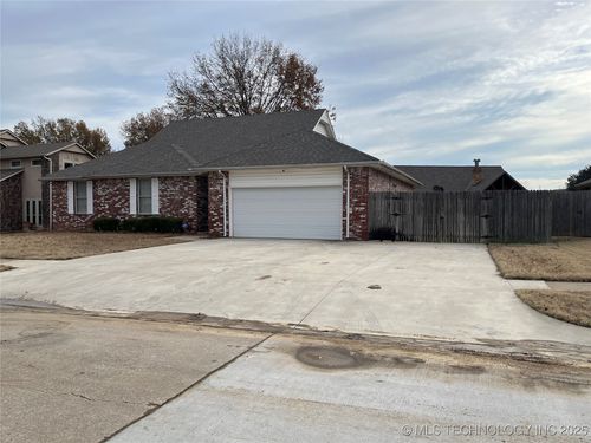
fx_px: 444
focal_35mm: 26
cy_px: 222
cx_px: 296
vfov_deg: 53.1
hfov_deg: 67.3
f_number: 1.6
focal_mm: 5.1
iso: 50
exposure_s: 1/3049
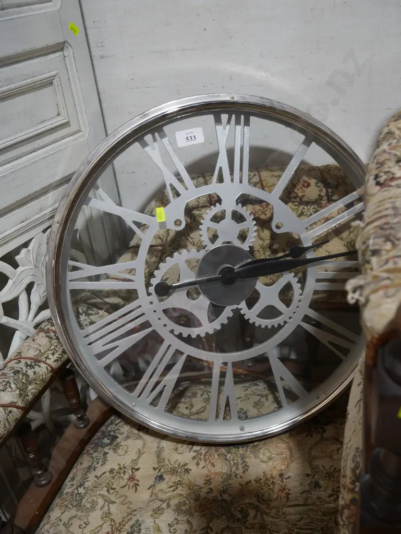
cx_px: 200
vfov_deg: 53.9
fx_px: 525
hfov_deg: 41.8
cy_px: 267
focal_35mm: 34
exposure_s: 1/60
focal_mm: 17
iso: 250
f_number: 4
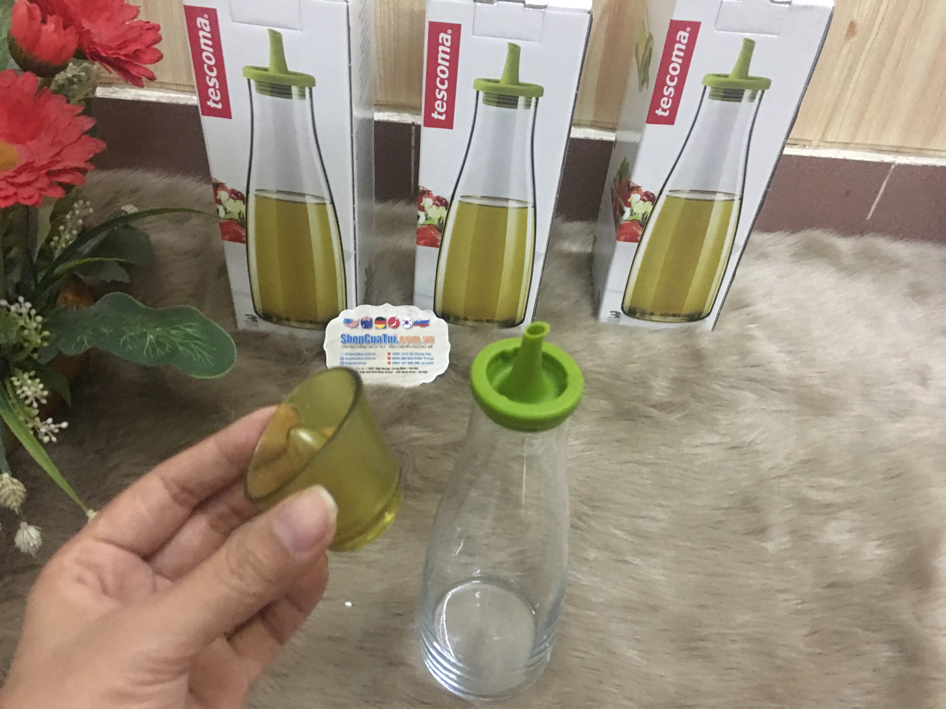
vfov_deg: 48.2
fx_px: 793
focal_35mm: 29
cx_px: 473
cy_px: 354
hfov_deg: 61.7
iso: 160
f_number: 2.2
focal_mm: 4.15
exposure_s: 1/8
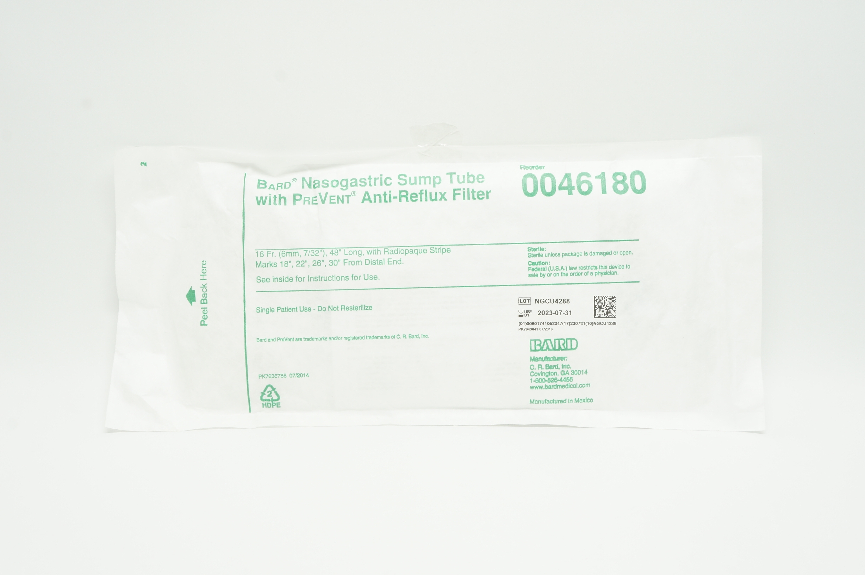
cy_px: 288
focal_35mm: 50
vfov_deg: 27.2
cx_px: 432
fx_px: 1188
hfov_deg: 40.0
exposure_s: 1/15
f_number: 11
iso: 400
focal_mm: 33
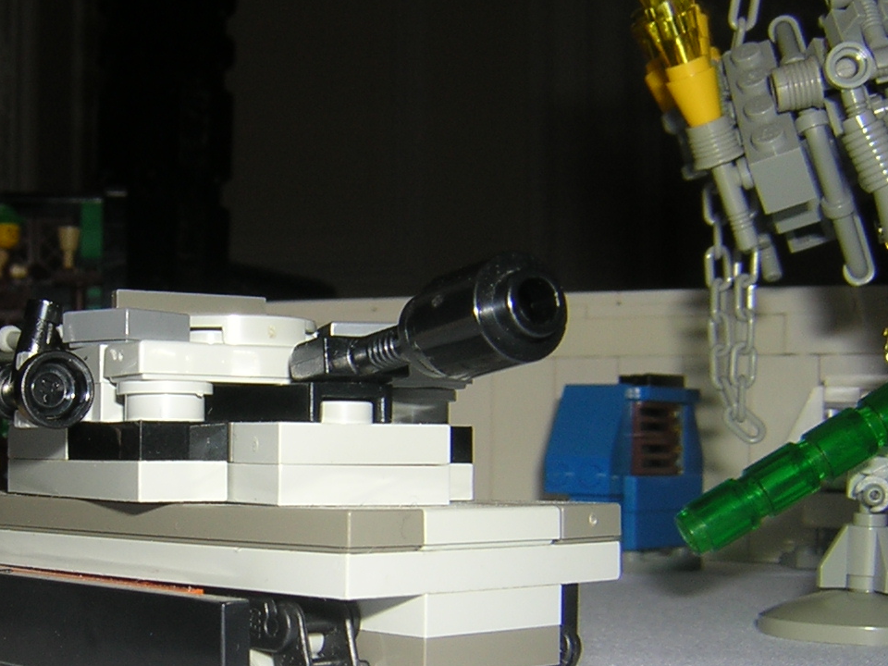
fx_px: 1539
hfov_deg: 31.6
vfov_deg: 24.4
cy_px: 404
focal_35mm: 60
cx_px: 220
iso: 100
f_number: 5.2
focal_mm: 4.7
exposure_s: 1/60.1
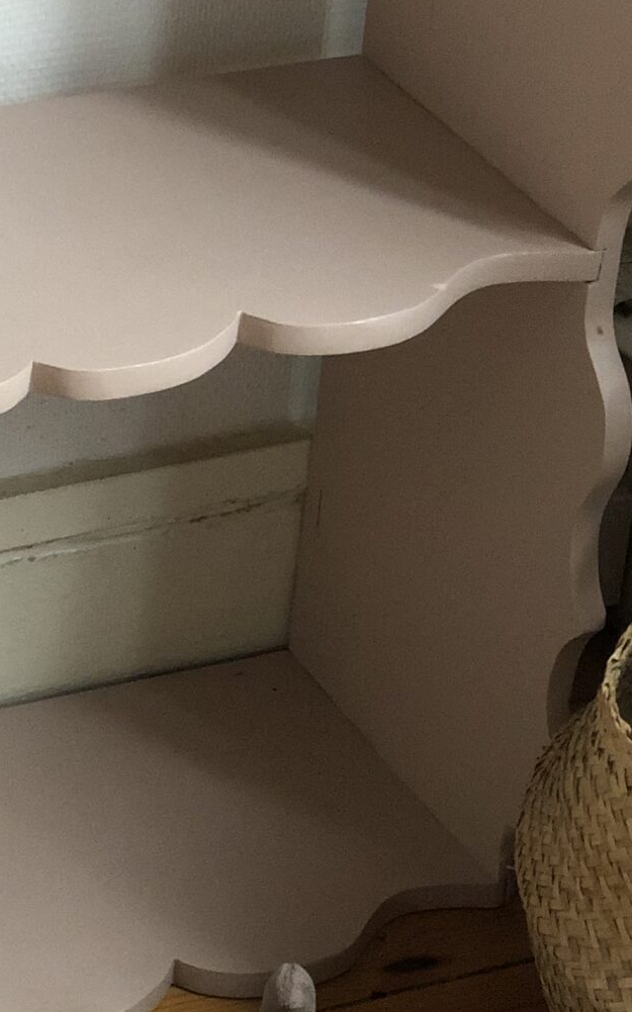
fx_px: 3889
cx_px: -152
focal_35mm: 141
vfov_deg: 14.8
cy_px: 280
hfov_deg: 9.2
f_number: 2.4
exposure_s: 1/30
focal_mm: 6
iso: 125
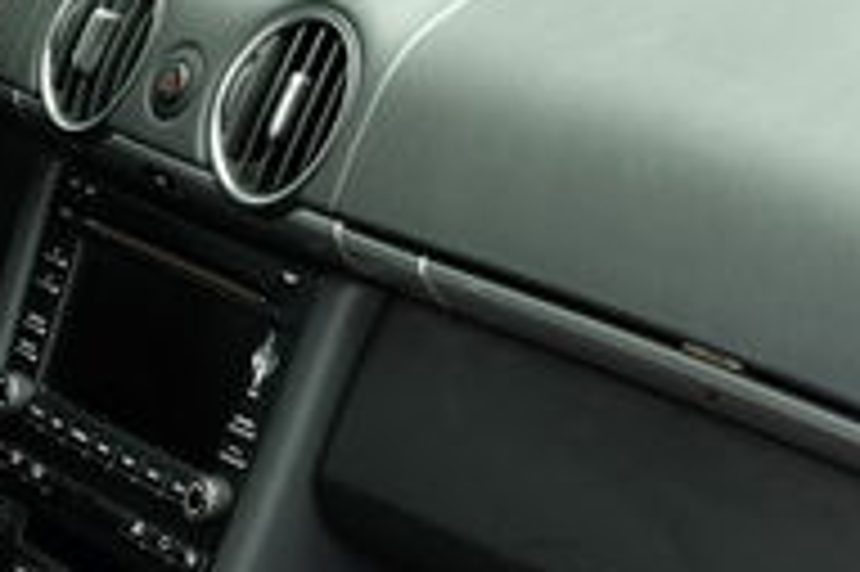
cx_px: -32
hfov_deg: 15.6
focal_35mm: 129
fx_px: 3079
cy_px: 590
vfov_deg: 10.5
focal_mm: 21.4
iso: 200
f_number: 3.2
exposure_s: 1/125
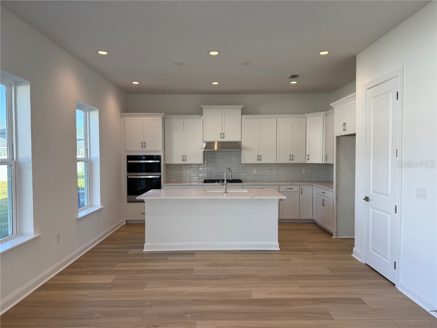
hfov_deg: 71.6
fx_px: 303
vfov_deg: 56.8
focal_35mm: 24
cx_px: 218
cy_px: 164
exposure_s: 1/282
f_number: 1.78
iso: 100
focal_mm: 6.76
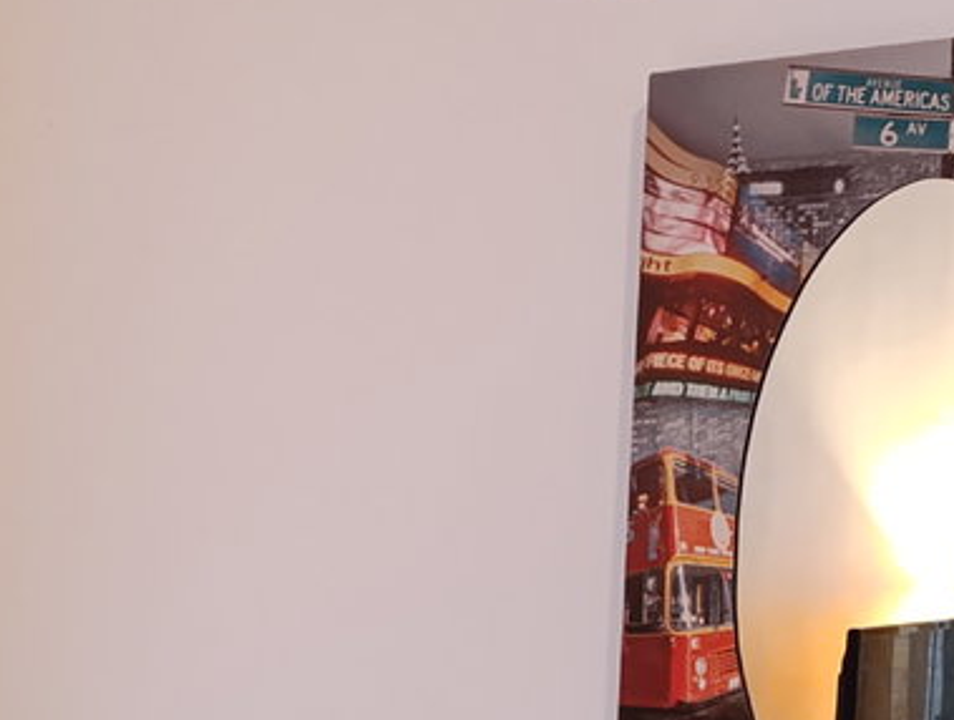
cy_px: 1338
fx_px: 2679
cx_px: 93
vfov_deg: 13.5
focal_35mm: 97
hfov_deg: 19.8
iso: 2500
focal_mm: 6.14
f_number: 1.6
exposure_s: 1/25
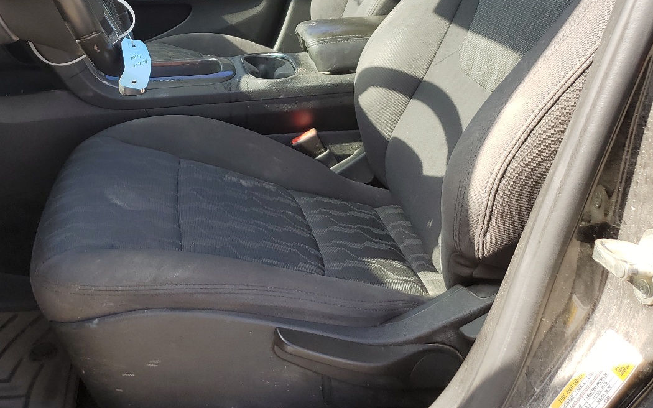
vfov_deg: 29.4
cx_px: 174
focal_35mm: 42
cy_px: 48
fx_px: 747
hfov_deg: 45.8
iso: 50
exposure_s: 1/385
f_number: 1.5
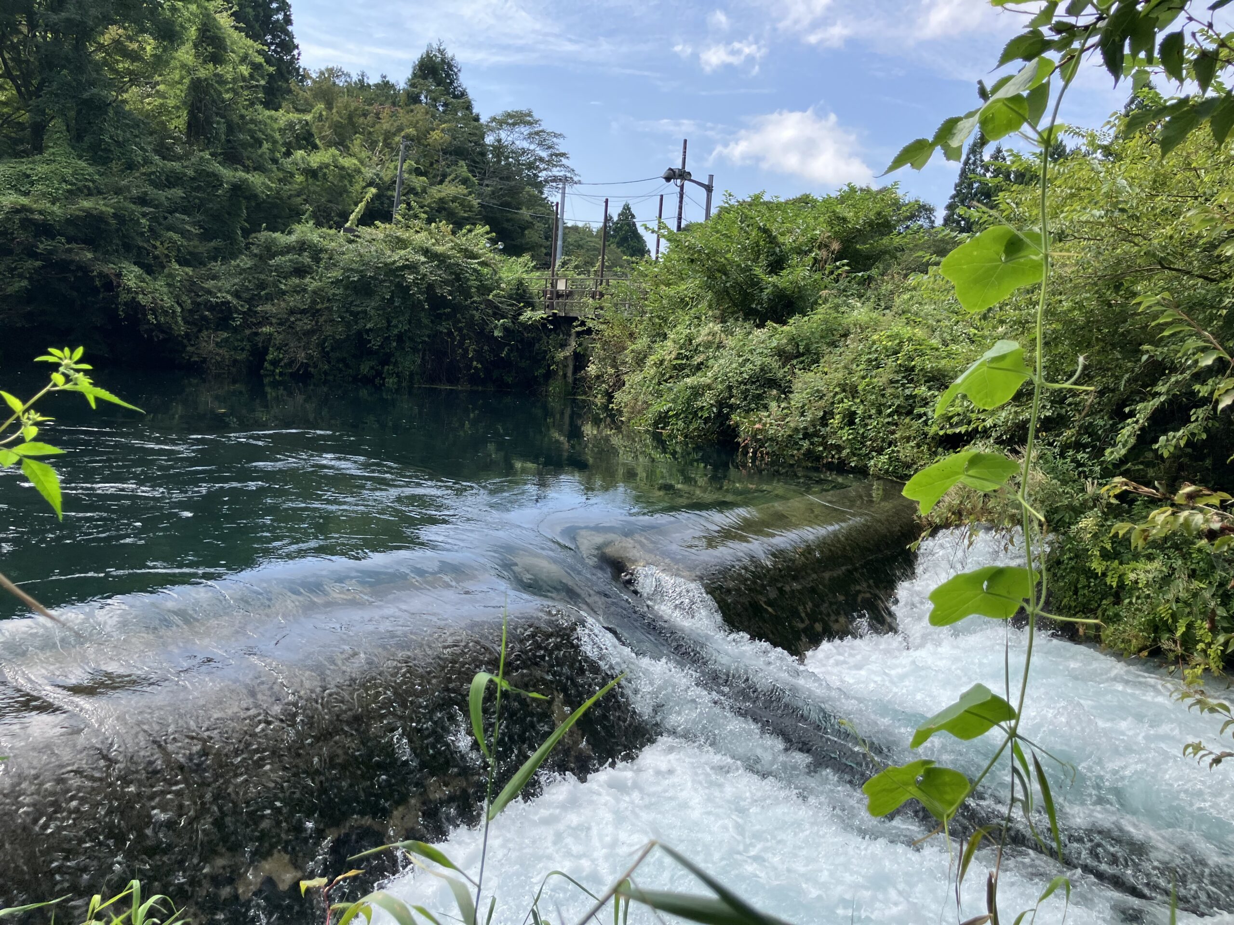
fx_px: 998
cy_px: 462
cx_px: 617
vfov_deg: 49.7
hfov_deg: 63.4
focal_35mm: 28
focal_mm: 3.99
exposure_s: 1/852
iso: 32
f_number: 1.8
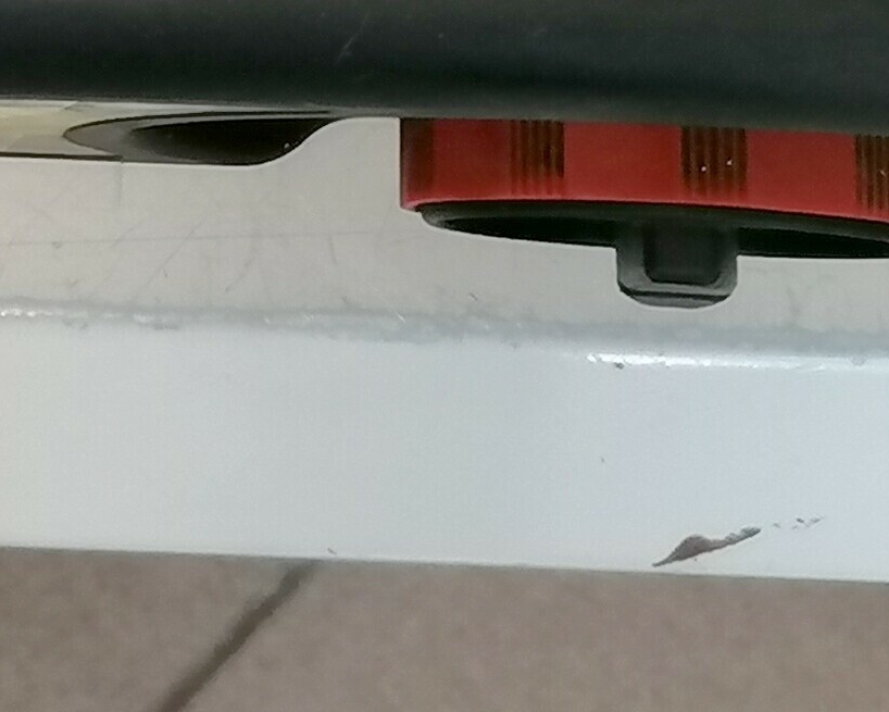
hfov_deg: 11.1
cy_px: -840
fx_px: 4396
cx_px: -471
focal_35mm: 167
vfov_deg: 8.6
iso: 200
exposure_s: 1/33.3
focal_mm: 4.75
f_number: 1.8
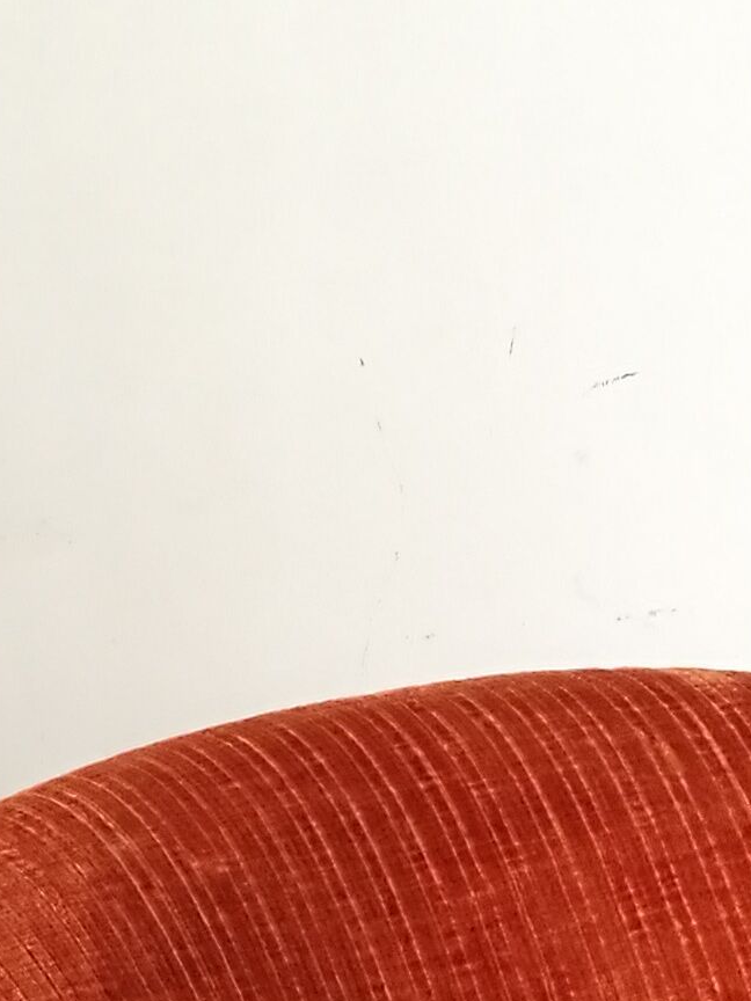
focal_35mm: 124
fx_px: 3587
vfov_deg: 15.0
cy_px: 1367
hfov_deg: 11.9
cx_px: 633
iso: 160
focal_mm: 4.5
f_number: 2.2
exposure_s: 1/50
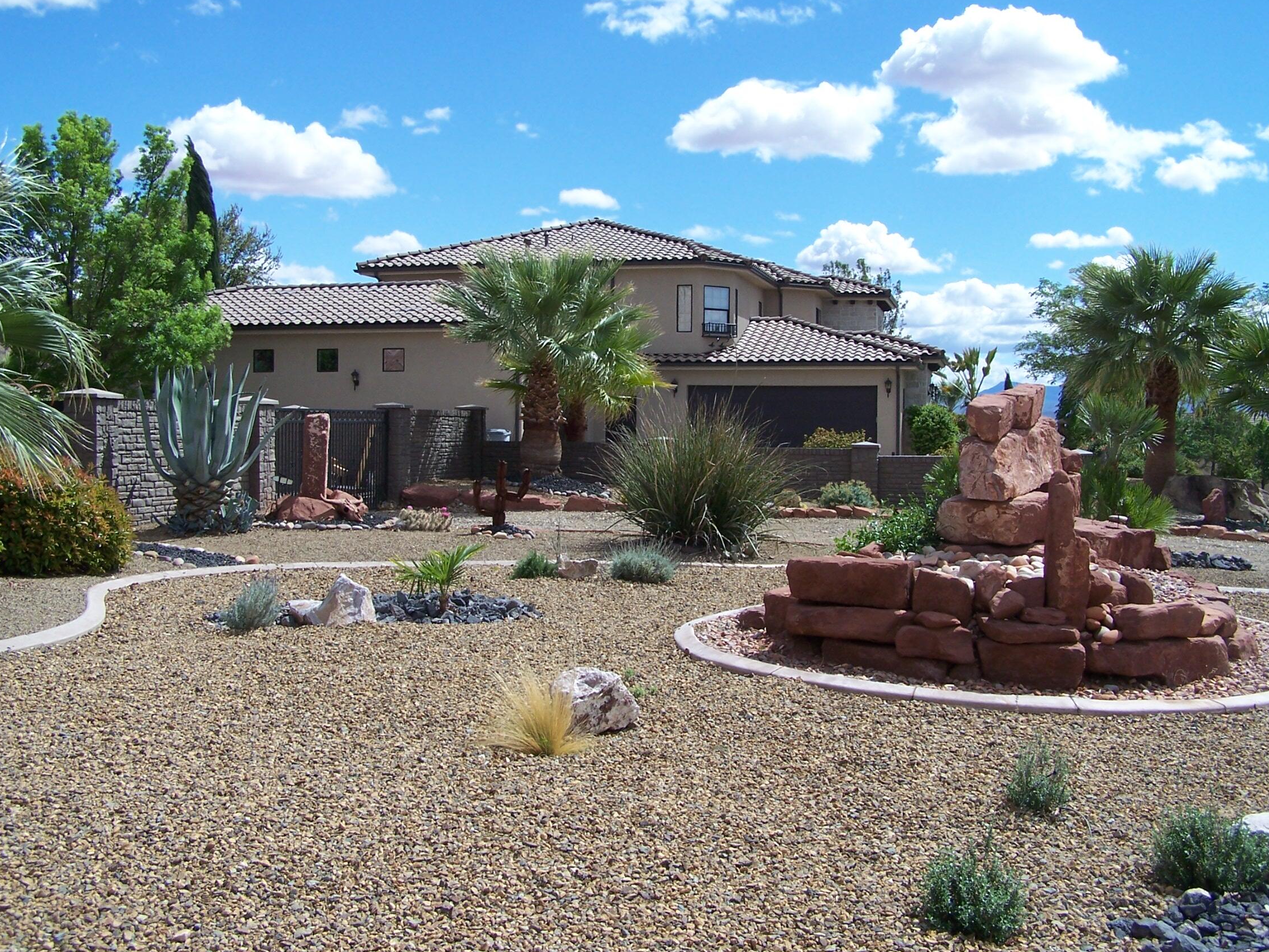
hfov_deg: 47.9
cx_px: 648
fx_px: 1430
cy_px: 465
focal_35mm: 39
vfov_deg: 36.8
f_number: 4
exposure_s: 1/1000
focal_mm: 6.3
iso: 80
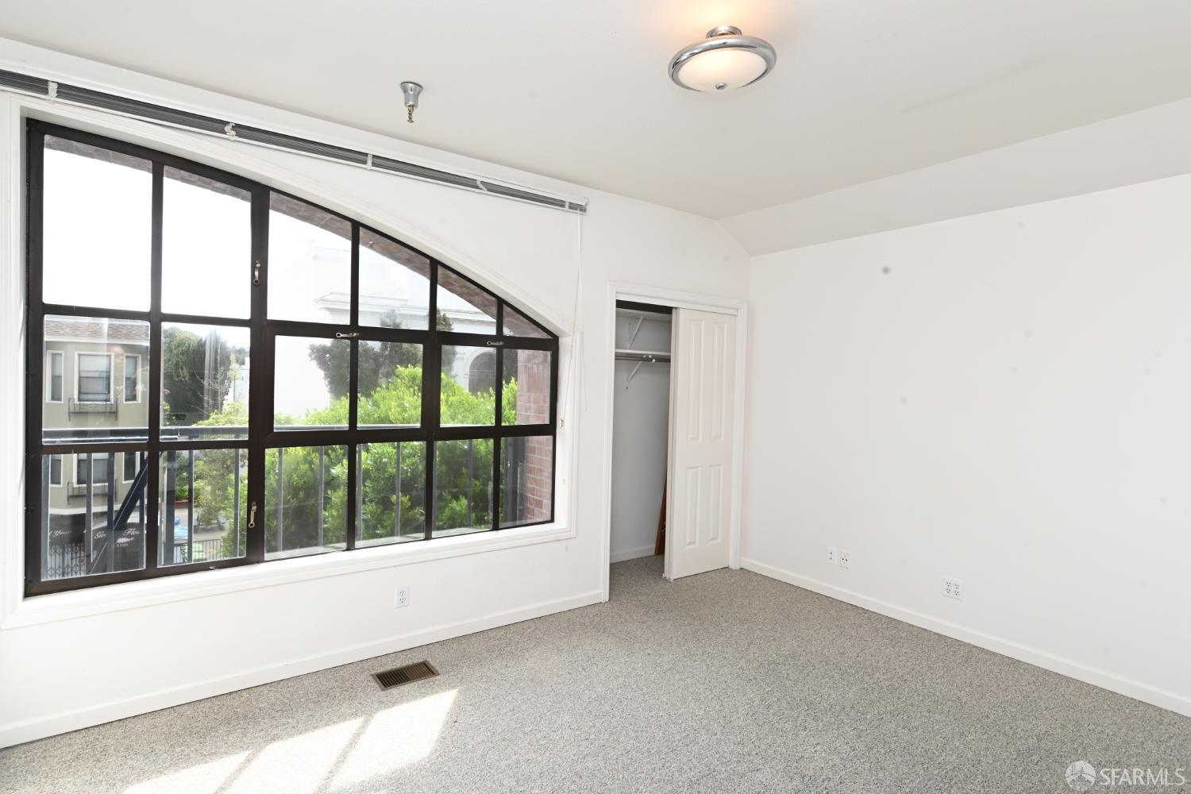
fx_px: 595
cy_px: 397
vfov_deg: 67.4
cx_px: 596
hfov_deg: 90.0
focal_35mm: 18
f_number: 11
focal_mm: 18
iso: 640
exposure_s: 1/200
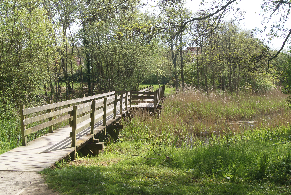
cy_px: 98
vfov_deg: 32.0
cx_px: 146
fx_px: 340
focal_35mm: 42
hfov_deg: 46.3
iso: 100
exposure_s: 1/80
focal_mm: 28
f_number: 10
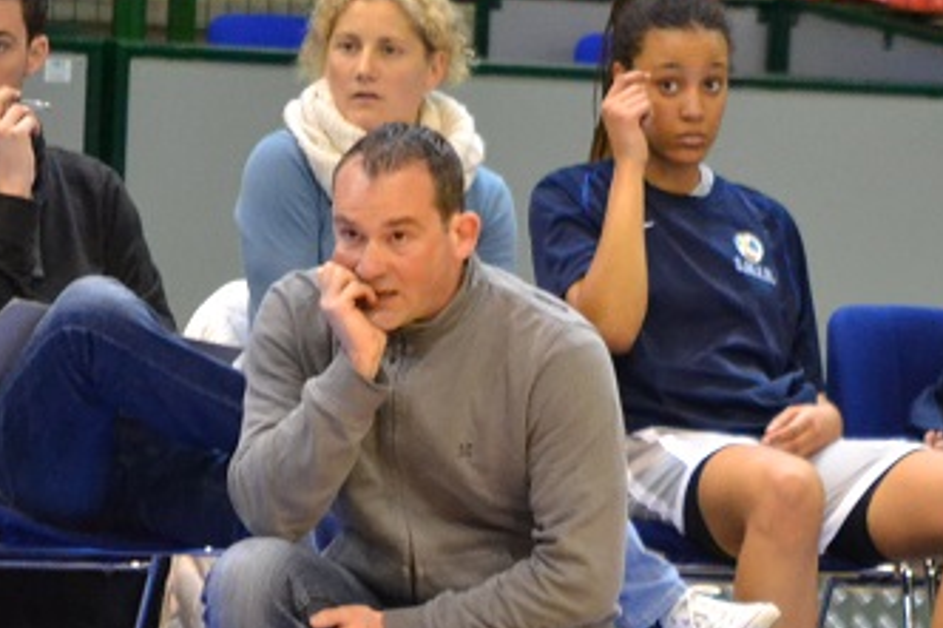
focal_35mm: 651
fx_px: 17043
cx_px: 773
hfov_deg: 3.2
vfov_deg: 2.1
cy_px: 327
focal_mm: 200
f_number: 5.6
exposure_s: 1/80
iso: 3200
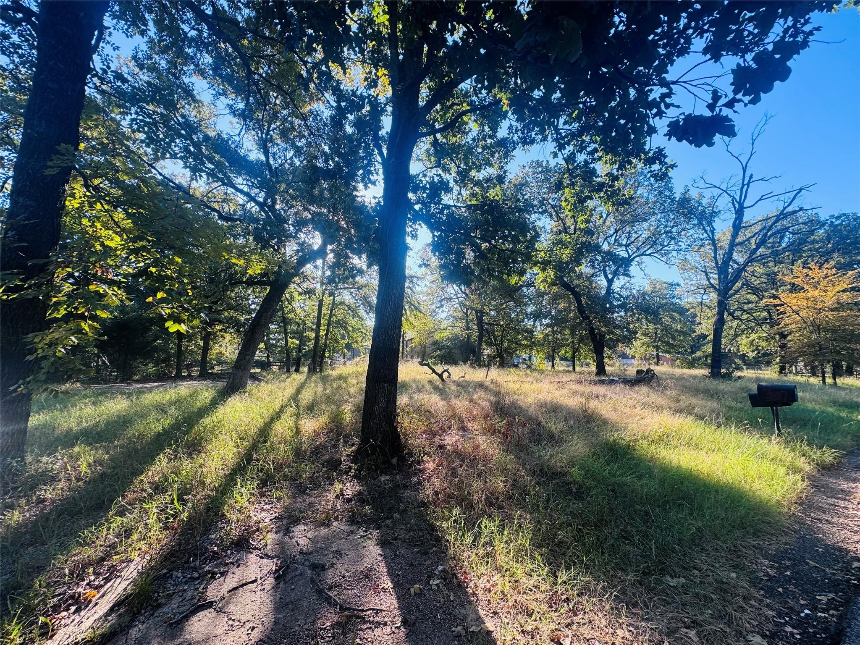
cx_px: 430
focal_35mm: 14
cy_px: 322
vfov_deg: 85.7
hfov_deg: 102.1
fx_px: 348
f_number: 2.2
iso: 40
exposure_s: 1/278
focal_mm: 2.22
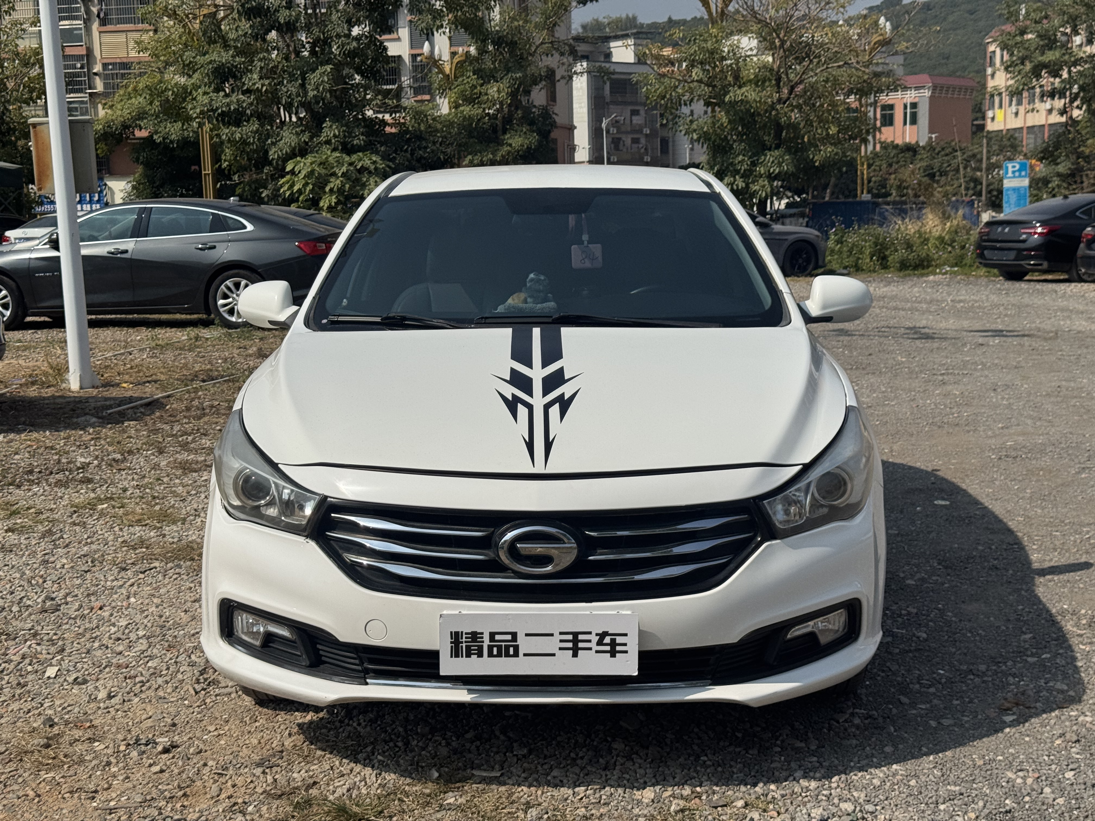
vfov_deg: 30.3
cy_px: 410
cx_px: 548
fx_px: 1518
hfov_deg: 39.7
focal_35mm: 48
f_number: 1.78
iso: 80
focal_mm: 6.76
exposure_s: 1/12500
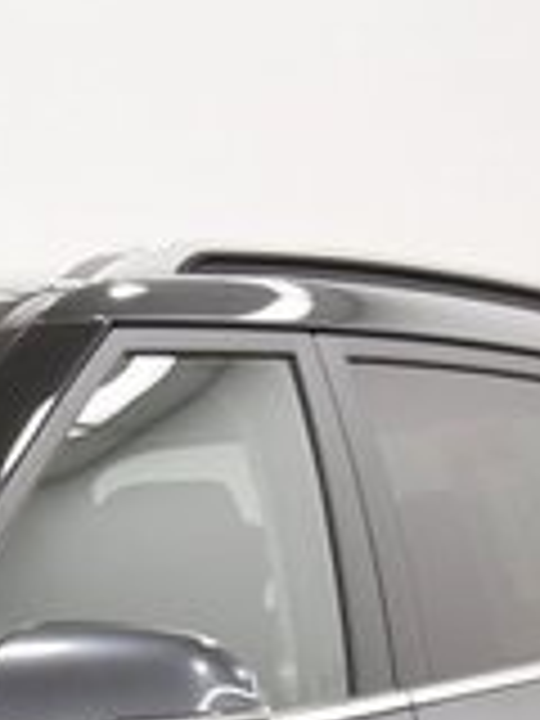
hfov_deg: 8.1
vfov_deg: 10.9
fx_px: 3578
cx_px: -675
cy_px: 1235
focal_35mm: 172
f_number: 5.6
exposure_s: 1/125
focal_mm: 19
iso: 1000
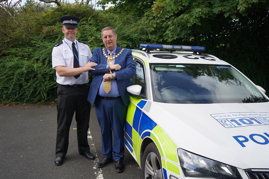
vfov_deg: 35.9
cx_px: 134
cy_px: 90
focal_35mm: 37
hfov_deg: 51.9
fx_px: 276
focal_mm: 37
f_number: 4.5
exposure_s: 1/400
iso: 100
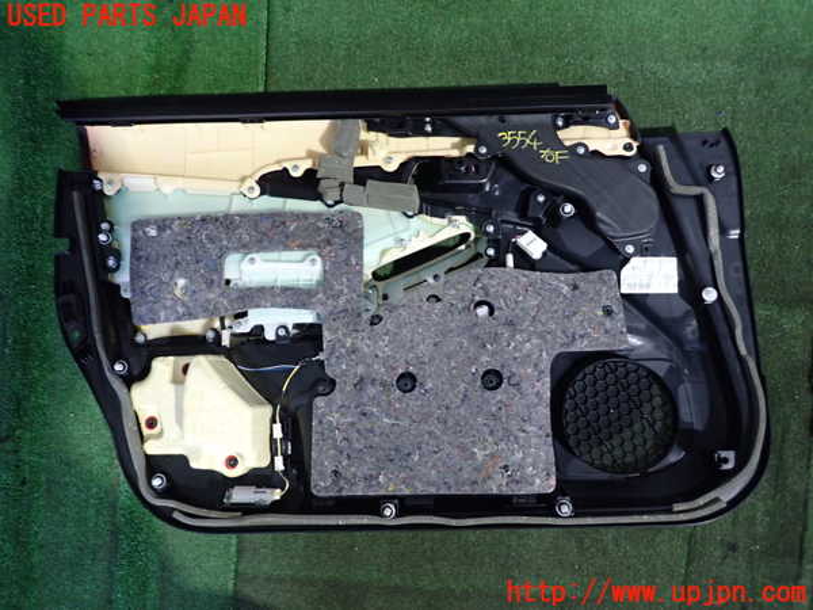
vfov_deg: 54.9
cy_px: 305
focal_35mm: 25
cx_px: 406
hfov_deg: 69.4
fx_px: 587
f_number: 2
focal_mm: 4.5
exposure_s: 1/30
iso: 640
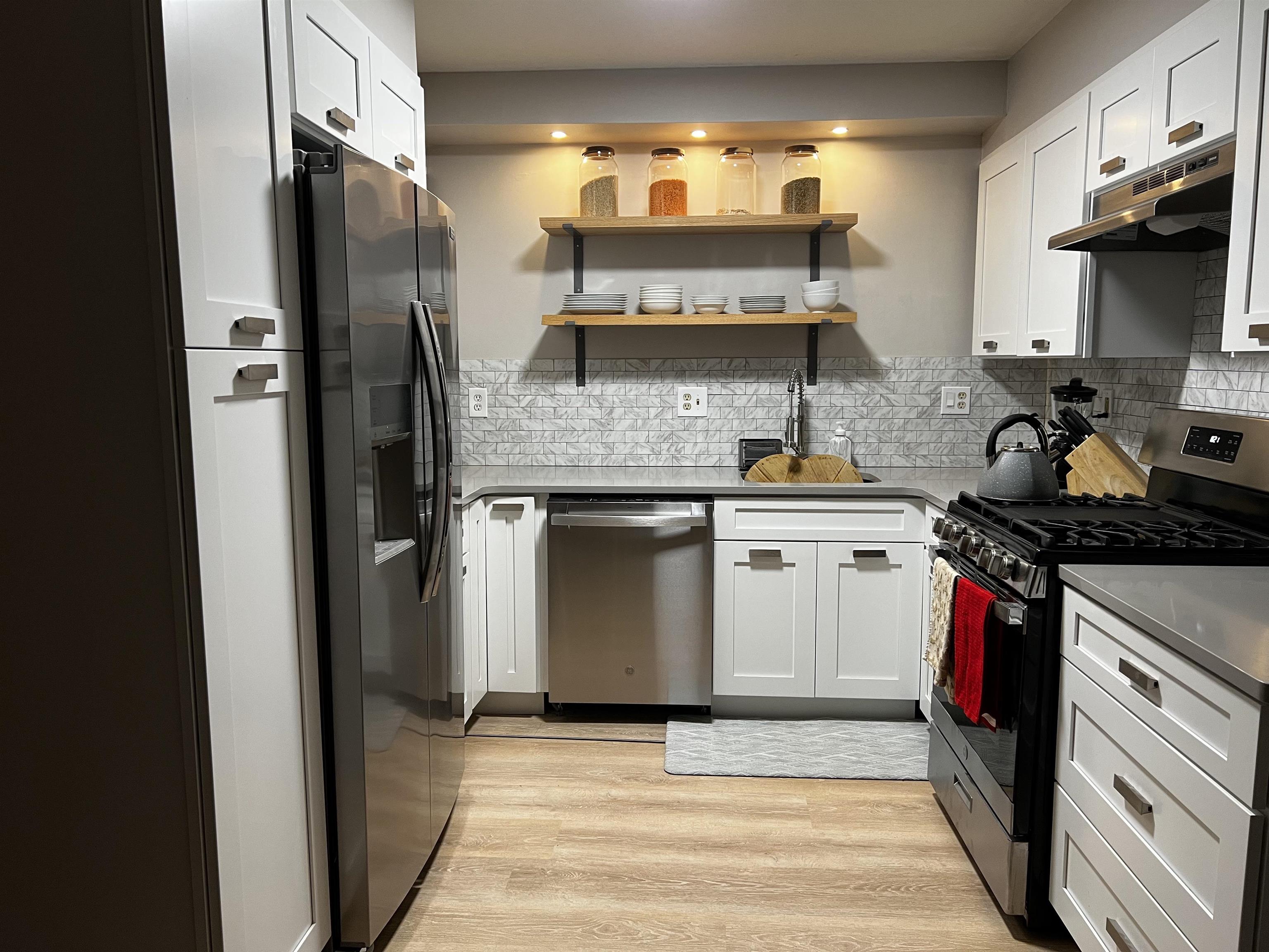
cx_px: 634
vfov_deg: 53.1
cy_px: 476
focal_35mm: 26
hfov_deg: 67.3
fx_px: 953
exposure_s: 1/60
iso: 125
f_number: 1.5
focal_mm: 5.7
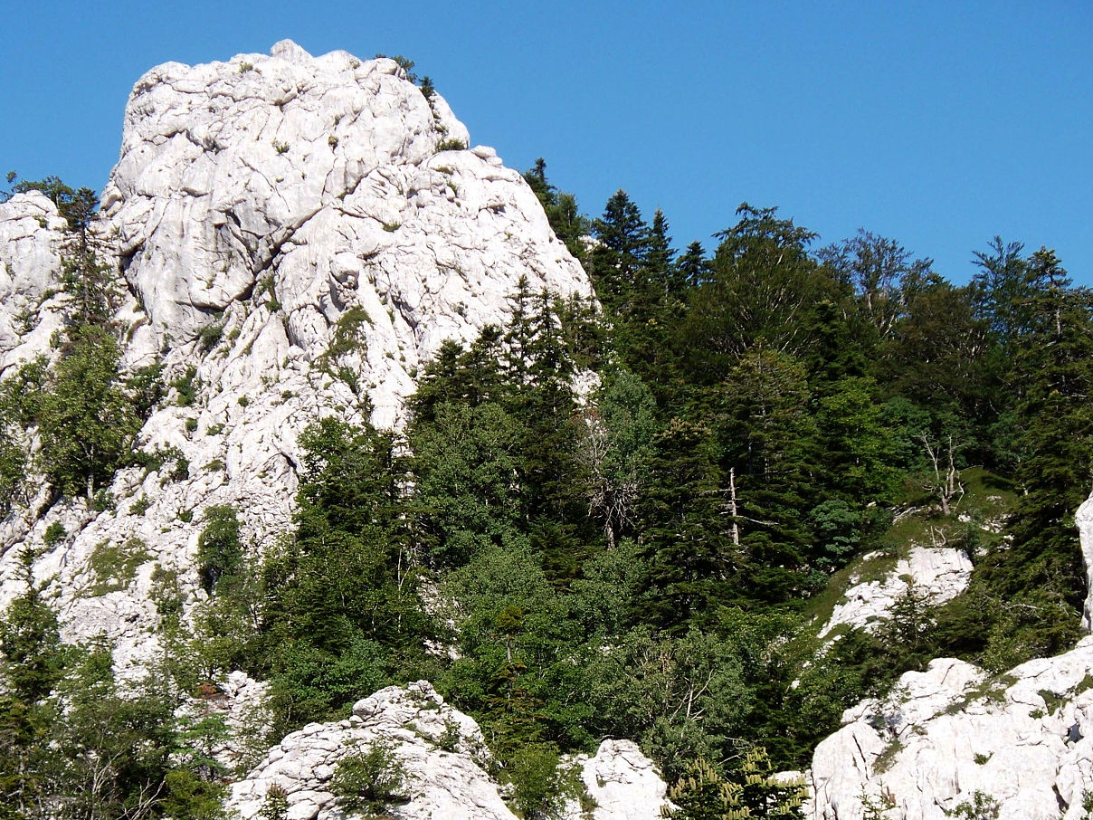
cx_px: 521
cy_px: 504
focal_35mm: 106
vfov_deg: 14.0
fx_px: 3347
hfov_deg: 18.5
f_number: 3.4
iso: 64
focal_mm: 16.86
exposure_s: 1/640
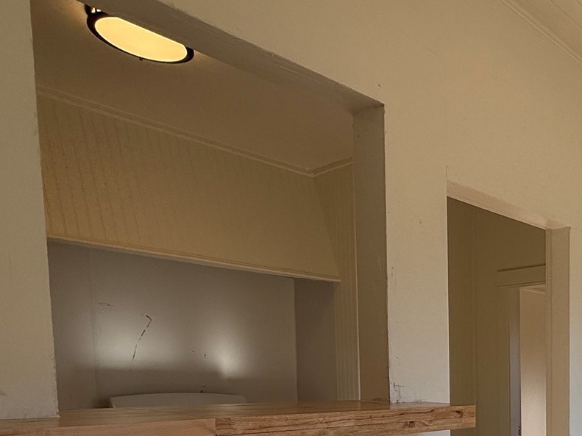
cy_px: 418
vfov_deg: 38.0
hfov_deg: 45.6
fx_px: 572
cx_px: 581
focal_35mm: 34
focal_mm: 2.22
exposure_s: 1/403
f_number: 2.2
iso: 64
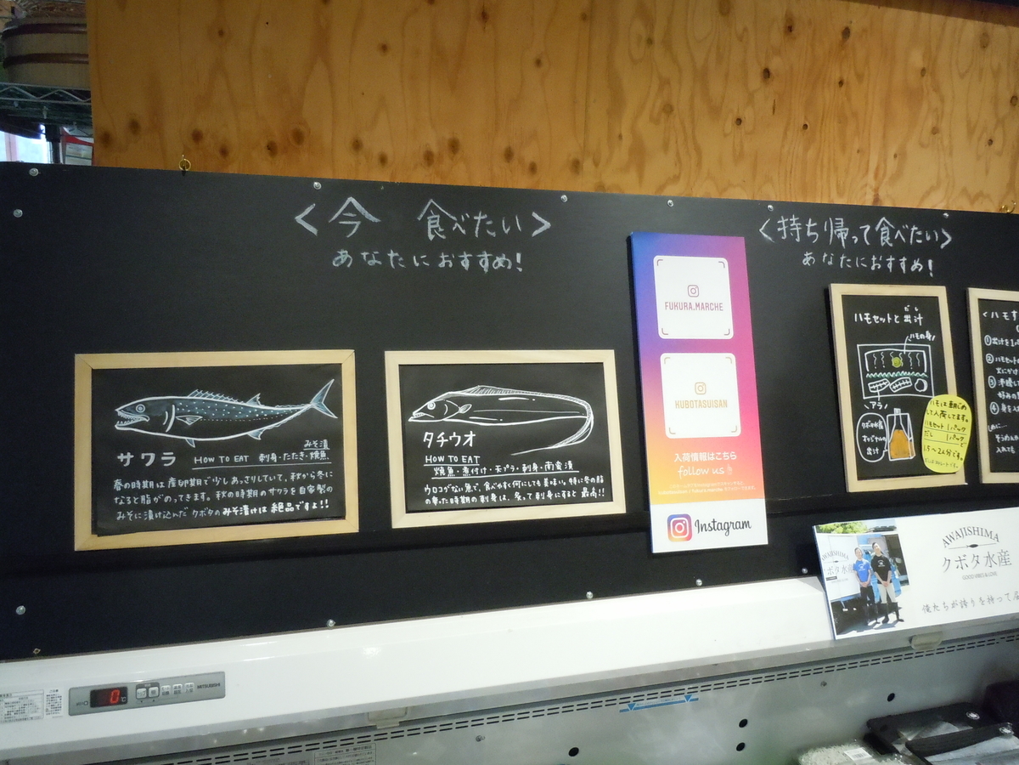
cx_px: 510
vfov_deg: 49.7
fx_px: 824
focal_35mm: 28
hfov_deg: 63.4
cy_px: 382
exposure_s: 1/125
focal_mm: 5
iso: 800
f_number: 3.7
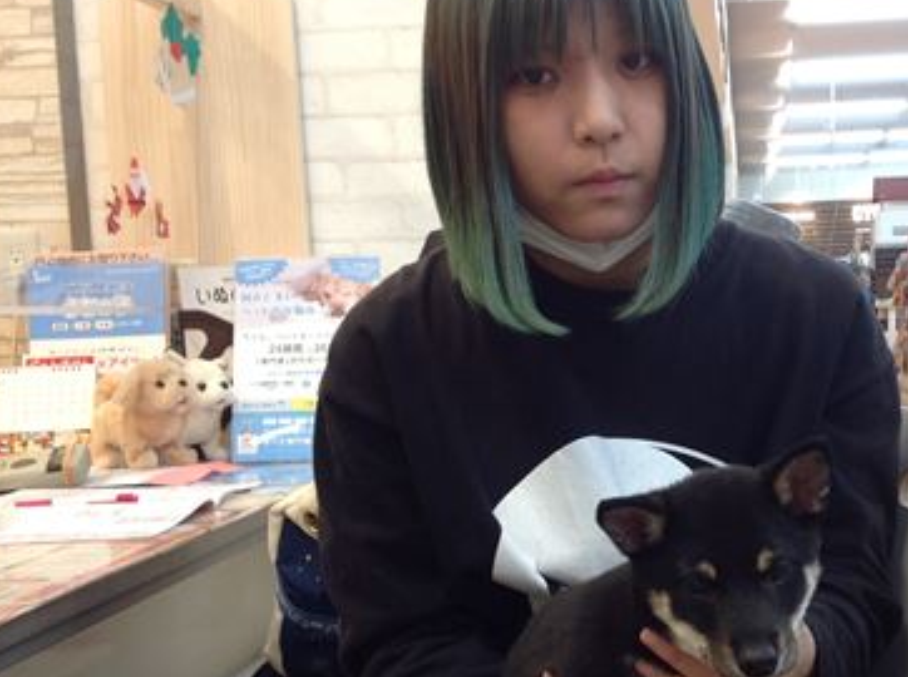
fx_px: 1518
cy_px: 484
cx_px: 642
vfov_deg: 24.9
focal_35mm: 58
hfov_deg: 32.9
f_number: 2.4
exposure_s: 1/24
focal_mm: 4.28
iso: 50
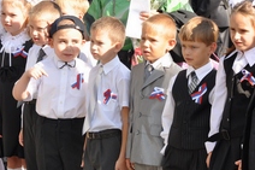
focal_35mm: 297
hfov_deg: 6.9
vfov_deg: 4.6
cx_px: 111
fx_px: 2102
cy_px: 59
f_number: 13
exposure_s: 1/200
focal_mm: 105
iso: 400
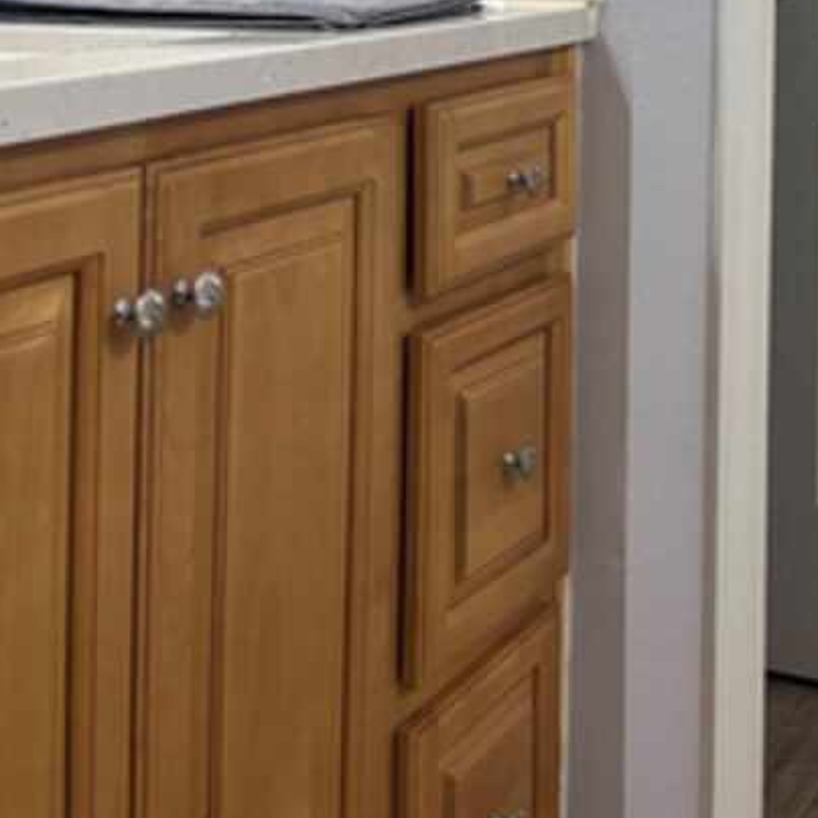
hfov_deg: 20.9
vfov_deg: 22.3
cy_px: -85
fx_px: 1952
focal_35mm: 73
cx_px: 1137
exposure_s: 1/120
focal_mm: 5.96
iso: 125
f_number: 1.6
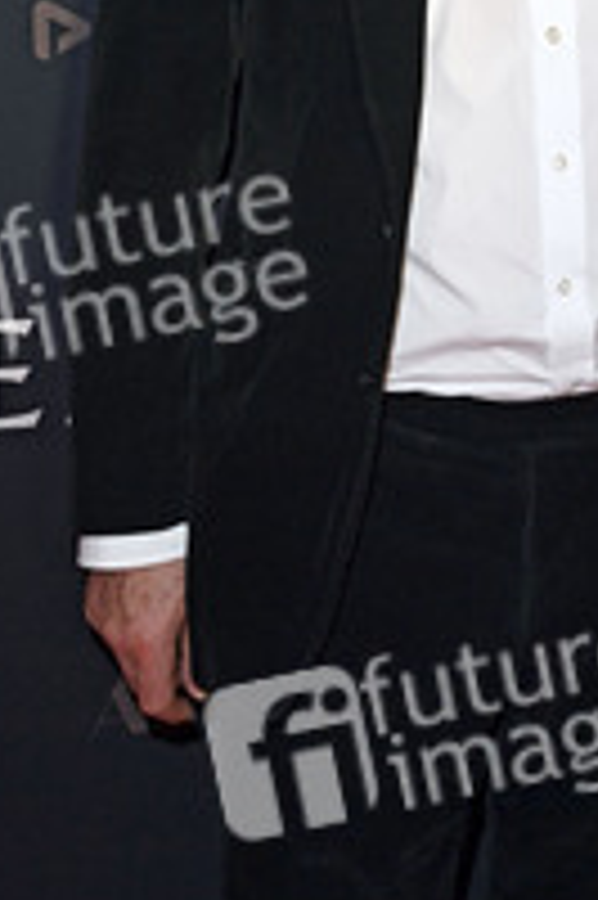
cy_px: 58
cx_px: 567
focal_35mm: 92
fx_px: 2296
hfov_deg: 14.6
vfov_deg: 21.6
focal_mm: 46
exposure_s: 1/200
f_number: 5.6
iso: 1600
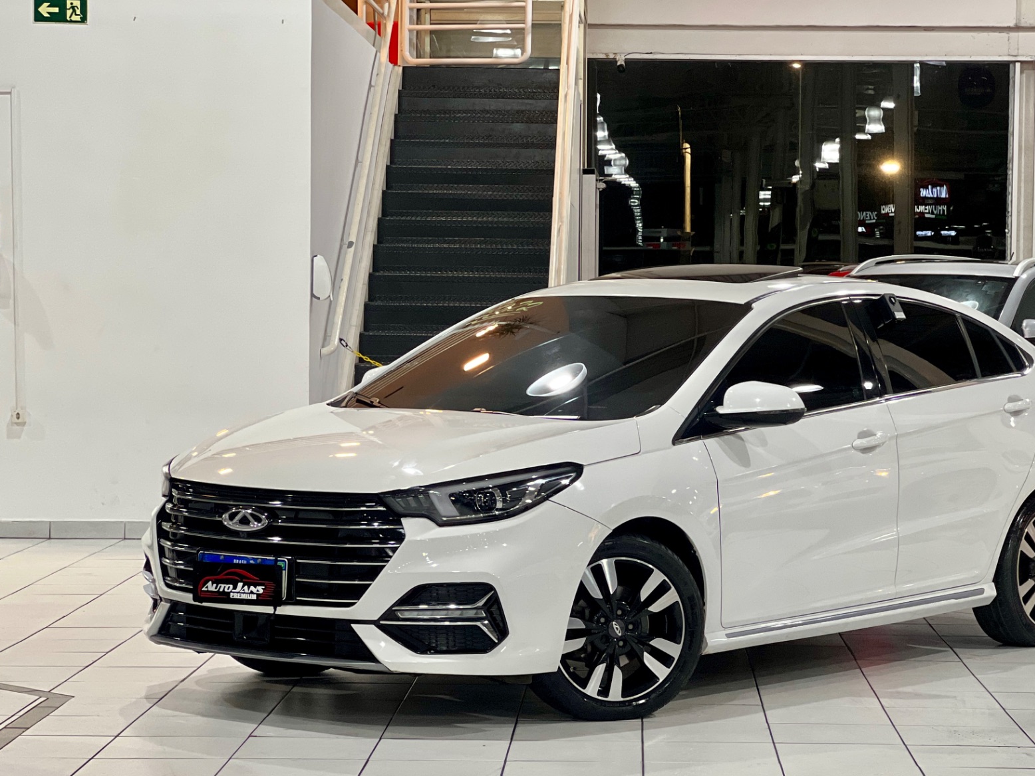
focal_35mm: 95
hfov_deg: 20.6
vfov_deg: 15.6
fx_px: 2840
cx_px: 612
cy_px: 415
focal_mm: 9
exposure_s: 1/40
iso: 250
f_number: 2.8
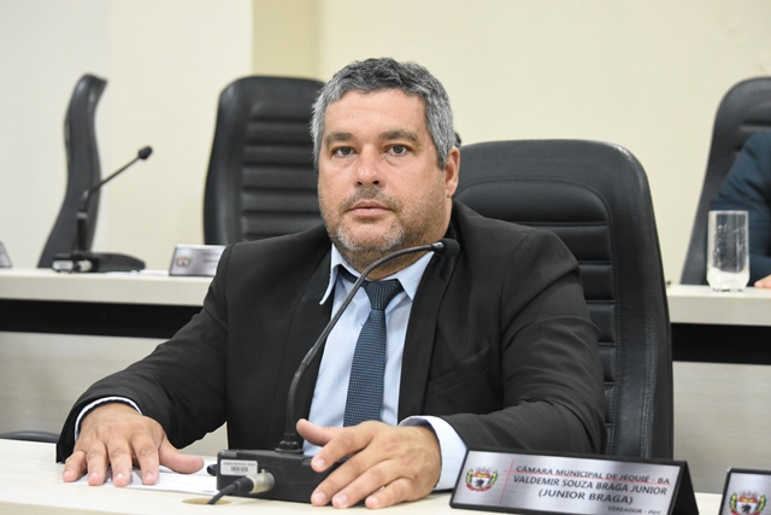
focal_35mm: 82
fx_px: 1767
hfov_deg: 24.6
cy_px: 258
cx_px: 386
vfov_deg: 16.6
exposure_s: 1/100
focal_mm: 55
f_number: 4.5
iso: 5000
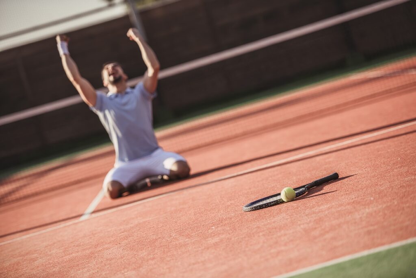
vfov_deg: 10.2
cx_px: 208
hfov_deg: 15.2
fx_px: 1560
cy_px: 139
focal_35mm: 135
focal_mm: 135
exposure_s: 1/2000
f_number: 2.8
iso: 400
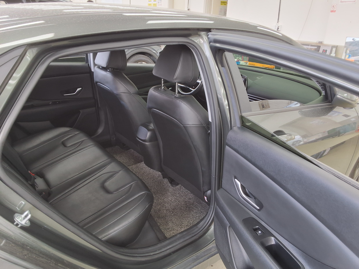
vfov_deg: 49.7
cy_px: 134
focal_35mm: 28
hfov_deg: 63.4
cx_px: 180
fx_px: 290
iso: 80
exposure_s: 1/40
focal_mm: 2.91
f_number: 1.9
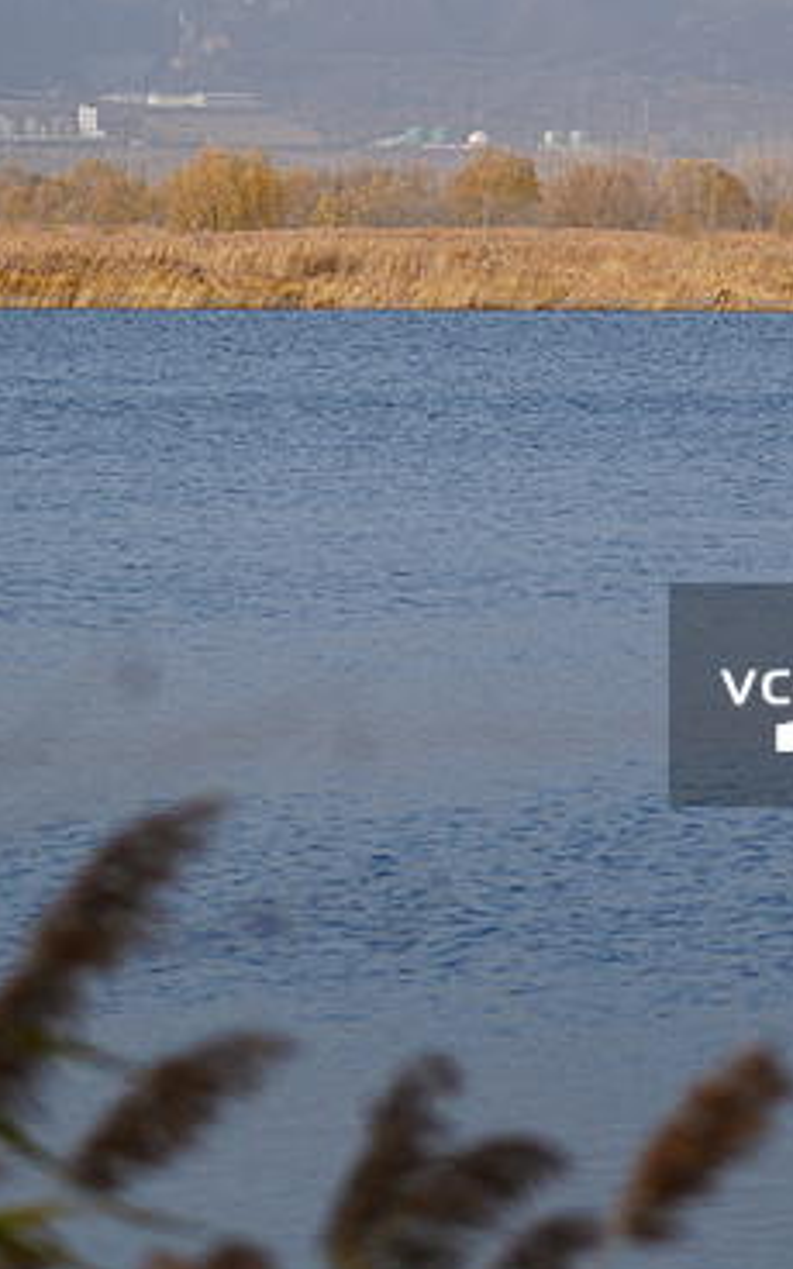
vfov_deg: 7.6
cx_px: 519
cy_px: 48
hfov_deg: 4.8
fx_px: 9532
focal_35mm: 276
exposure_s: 1/400
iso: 100
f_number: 5.6
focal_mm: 124.3
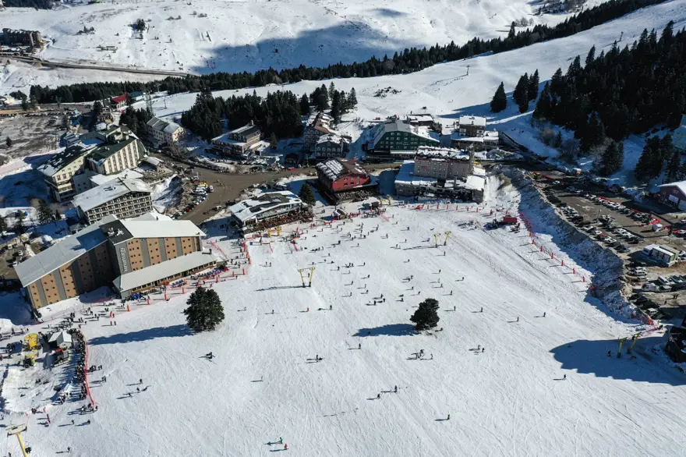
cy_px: 228
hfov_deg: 65.5
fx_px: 533
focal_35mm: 28
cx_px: 343
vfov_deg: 46.4
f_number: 4
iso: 400
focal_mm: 10.26
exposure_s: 1/6400
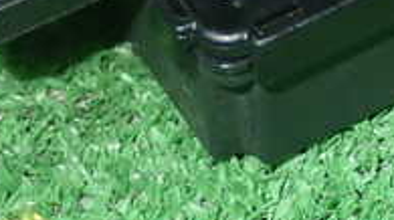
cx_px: 350
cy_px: -103
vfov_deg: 7.1
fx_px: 1753
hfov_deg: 12.7
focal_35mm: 168
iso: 640
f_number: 9
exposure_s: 1/50
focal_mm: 9.01
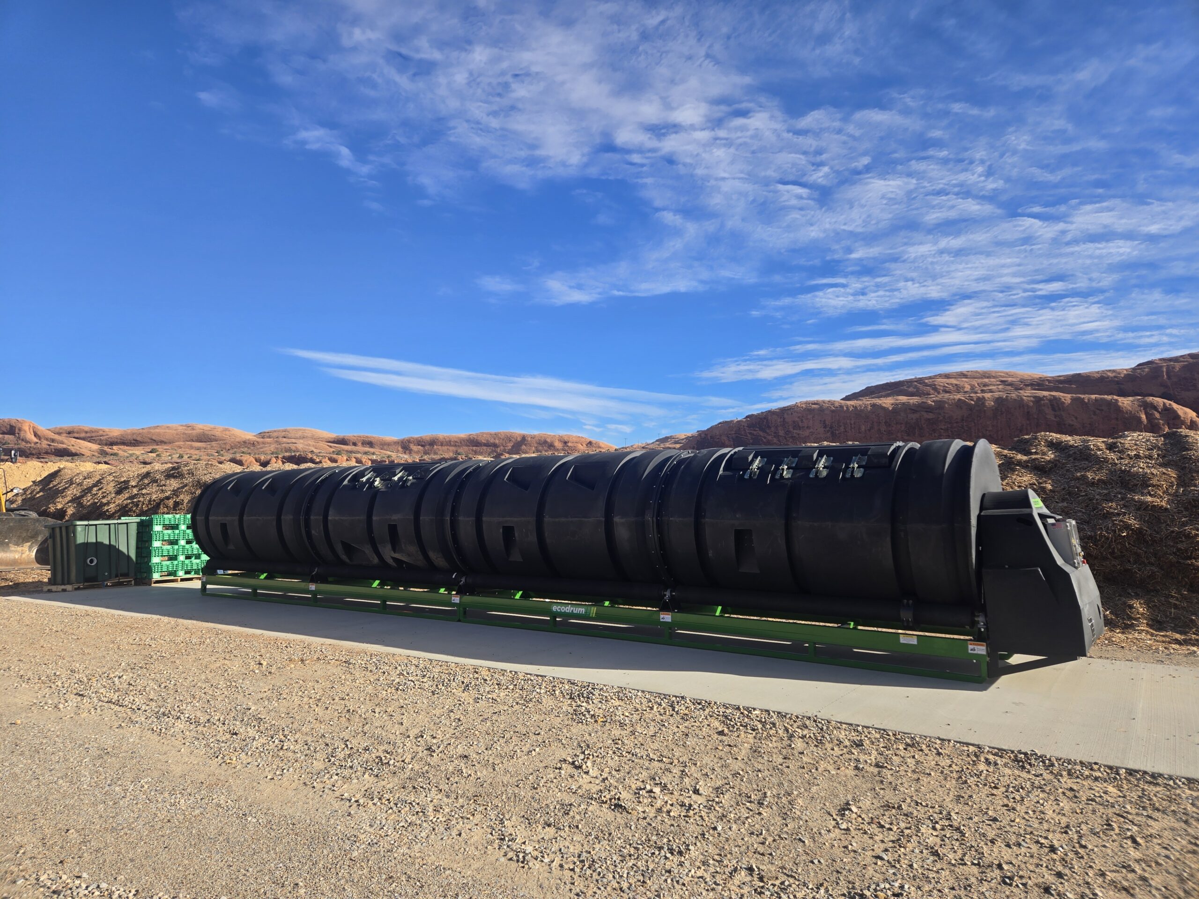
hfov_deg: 73.9
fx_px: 797
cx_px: 600
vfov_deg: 58.9
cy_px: 450
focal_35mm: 23
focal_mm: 5.4
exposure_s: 1/1501
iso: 25
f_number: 1.8
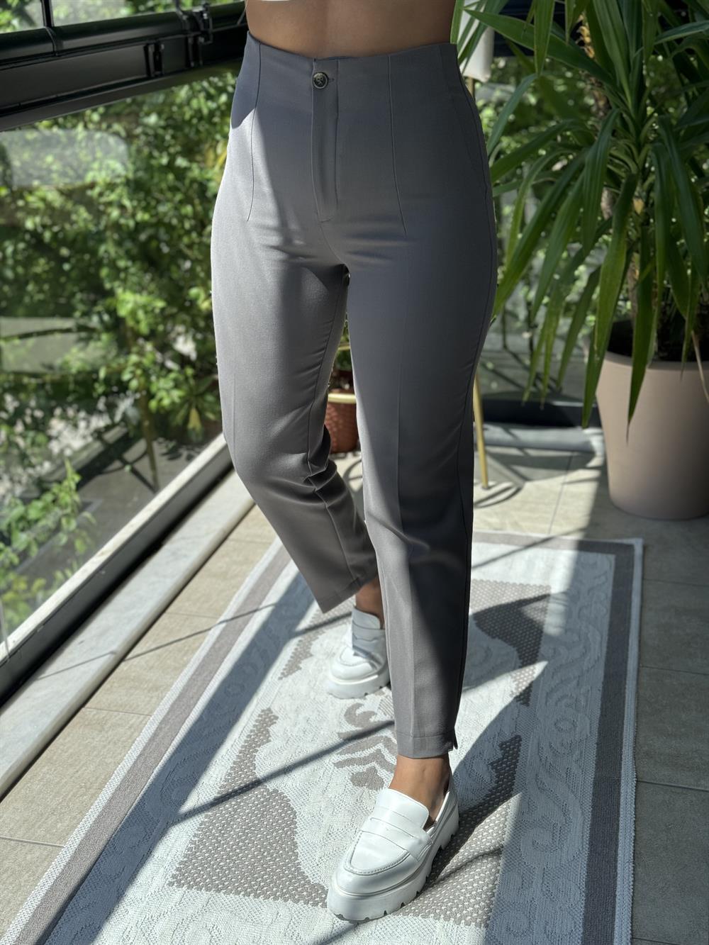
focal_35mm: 48
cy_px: 472
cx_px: 354
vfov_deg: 39.7
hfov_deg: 30.3
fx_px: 1311
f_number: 1.78
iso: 64
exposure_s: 1/913
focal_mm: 6.76
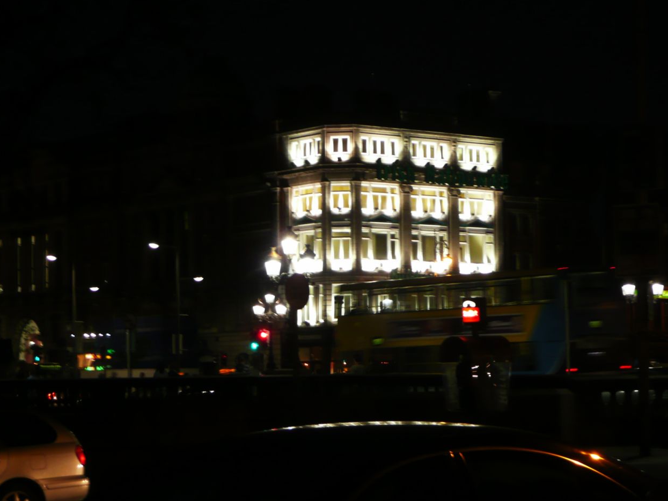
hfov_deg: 17.9
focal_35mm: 110
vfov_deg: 13.5
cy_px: 254
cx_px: 332
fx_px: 2123
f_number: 4.7
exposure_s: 1/8
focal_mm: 14.7
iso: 200
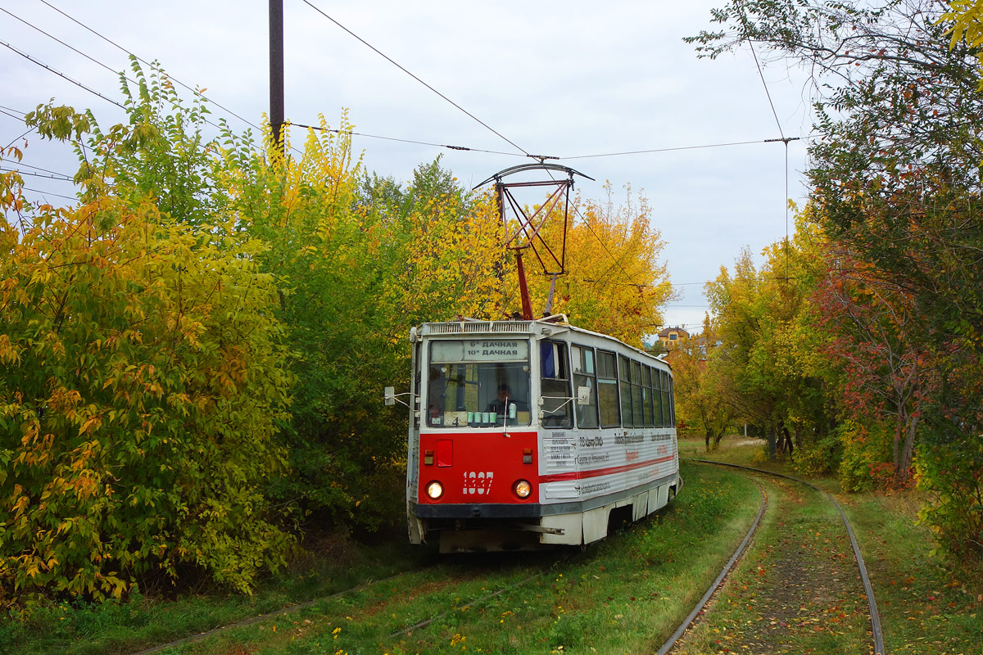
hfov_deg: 42.7
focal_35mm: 46
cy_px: 328
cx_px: 492
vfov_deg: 29.2
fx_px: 1256
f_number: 3.5
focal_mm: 16.99
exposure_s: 1/500
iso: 125
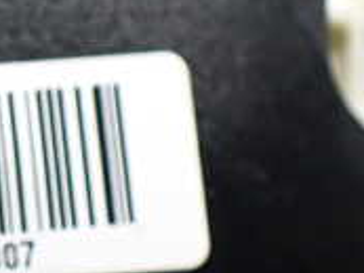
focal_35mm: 104
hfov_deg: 17.4
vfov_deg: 14.2
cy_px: 160
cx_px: -147
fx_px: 1094
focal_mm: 5.4
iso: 800
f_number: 2.3
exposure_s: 1/40
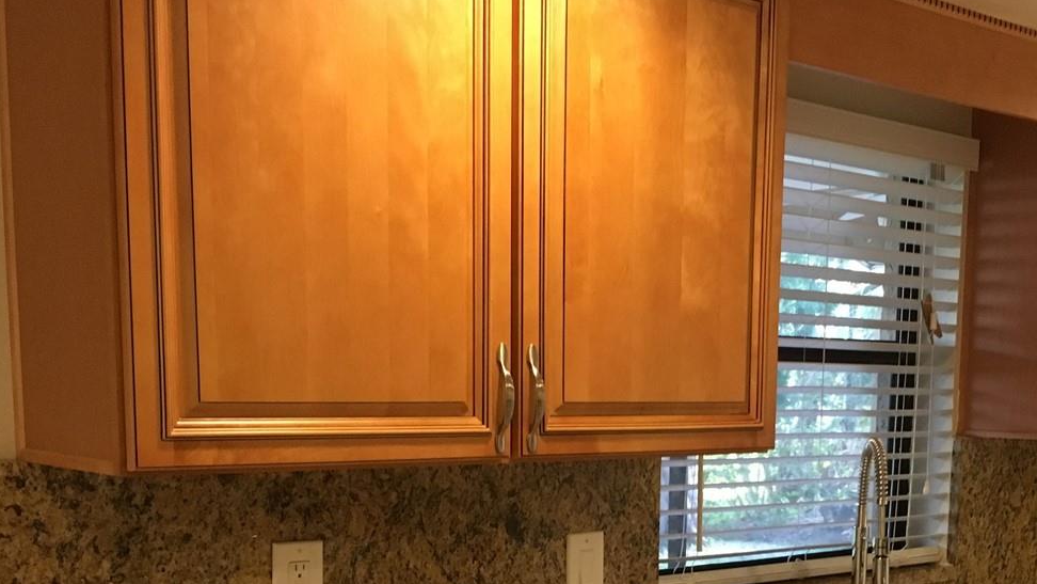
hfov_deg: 39.4
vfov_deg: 22.2
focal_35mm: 52
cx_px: 696
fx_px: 1430
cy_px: 586
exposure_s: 1/30
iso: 200
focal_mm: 4.15
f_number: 2.2
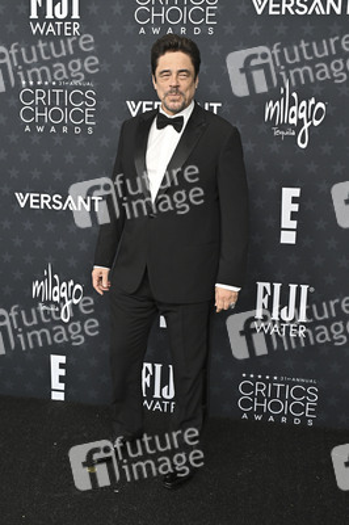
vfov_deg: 51.9
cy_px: 262
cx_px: 174
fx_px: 539
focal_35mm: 37
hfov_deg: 35.9
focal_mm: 37
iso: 1250
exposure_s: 1/320
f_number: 5.6
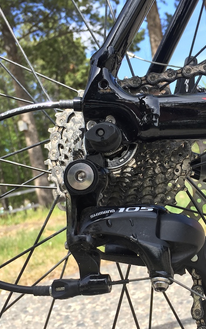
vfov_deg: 47.2
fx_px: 377
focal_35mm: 42
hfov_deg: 30.4
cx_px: 132
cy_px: 163
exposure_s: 1/618
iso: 32
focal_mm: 4.15
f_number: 2.2
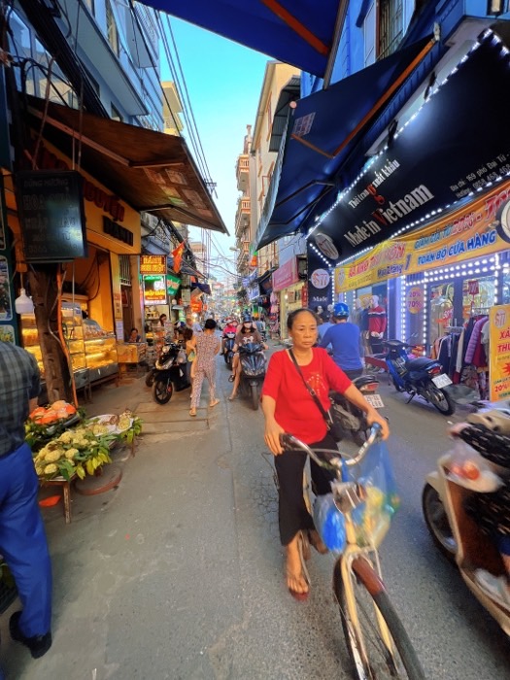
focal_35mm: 13
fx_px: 255
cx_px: 255
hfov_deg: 89.9
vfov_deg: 106.2
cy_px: 340
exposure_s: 1/26
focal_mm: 1.57
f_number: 1.8
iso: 80
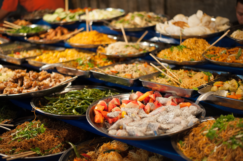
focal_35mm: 50
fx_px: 337
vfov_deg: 27.0
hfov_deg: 39.6
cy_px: 80
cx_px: 122
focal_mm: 50
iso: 1600
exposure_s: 1/80
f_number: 1.8
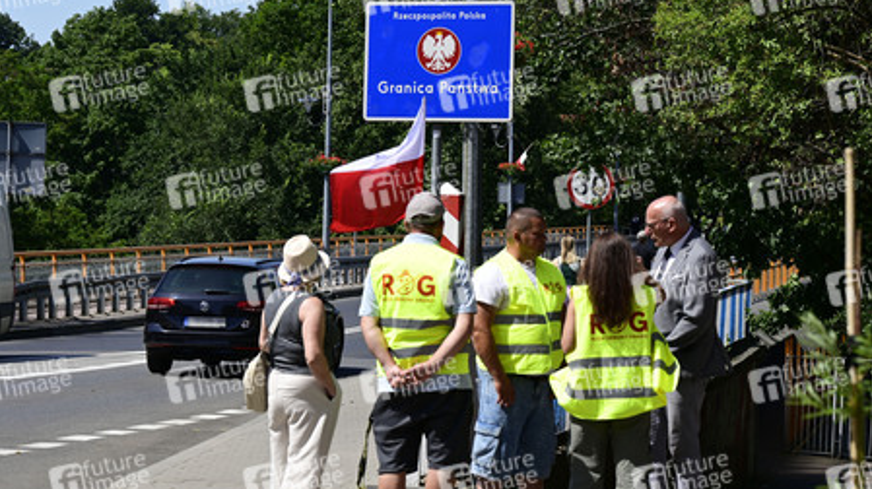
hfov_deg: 17.7
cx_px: 436
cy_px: 235
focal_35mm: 121
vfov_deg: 10.0
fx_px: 2796
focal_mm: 115
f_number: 8
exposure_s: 1/250
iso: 100
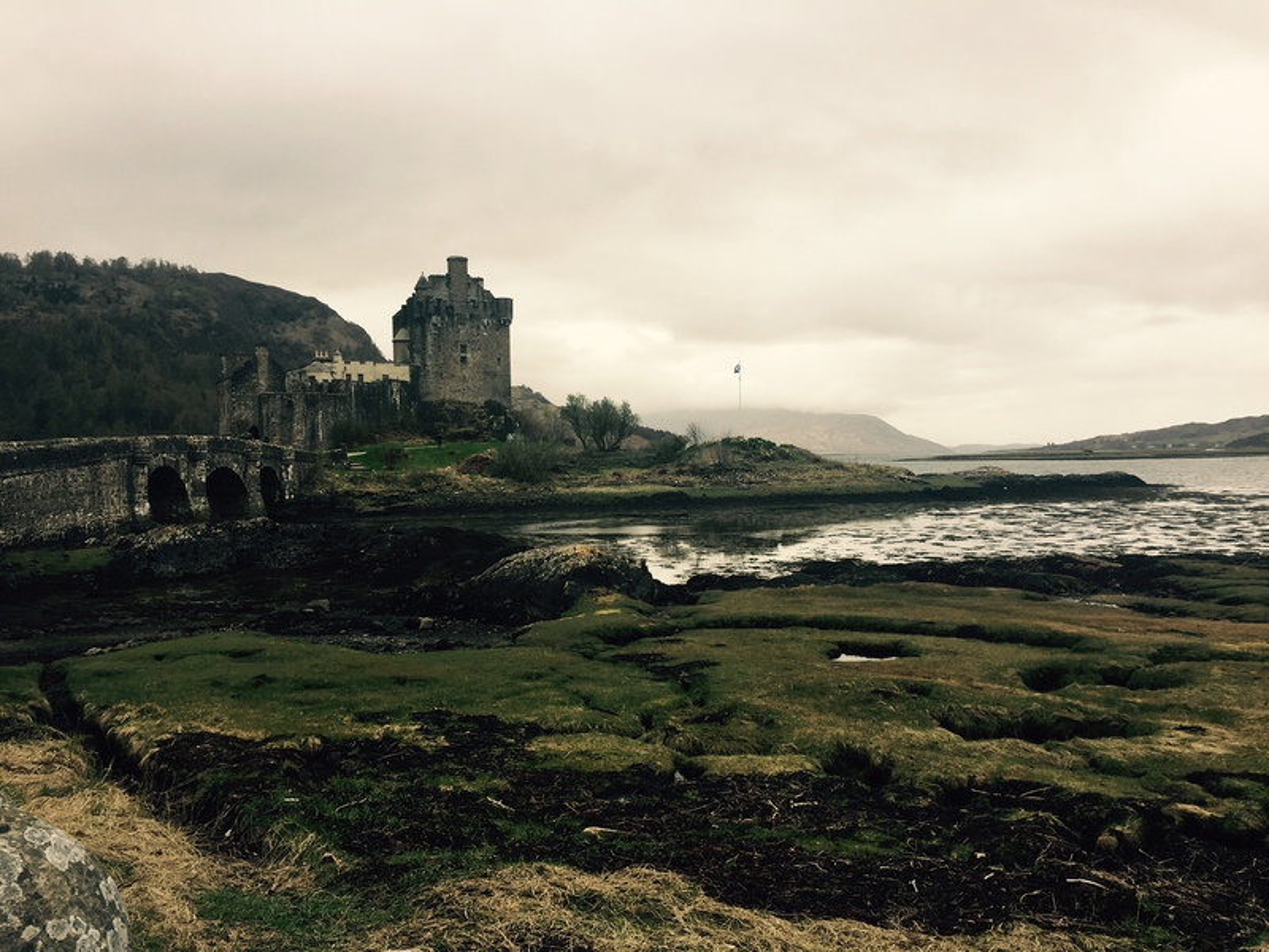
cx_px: 634
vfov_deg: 48.2
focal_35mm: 29
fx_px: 1063
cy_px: 476
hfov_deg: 61.7
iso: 32
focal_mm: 4.15
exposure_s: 1/542
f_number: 2.2
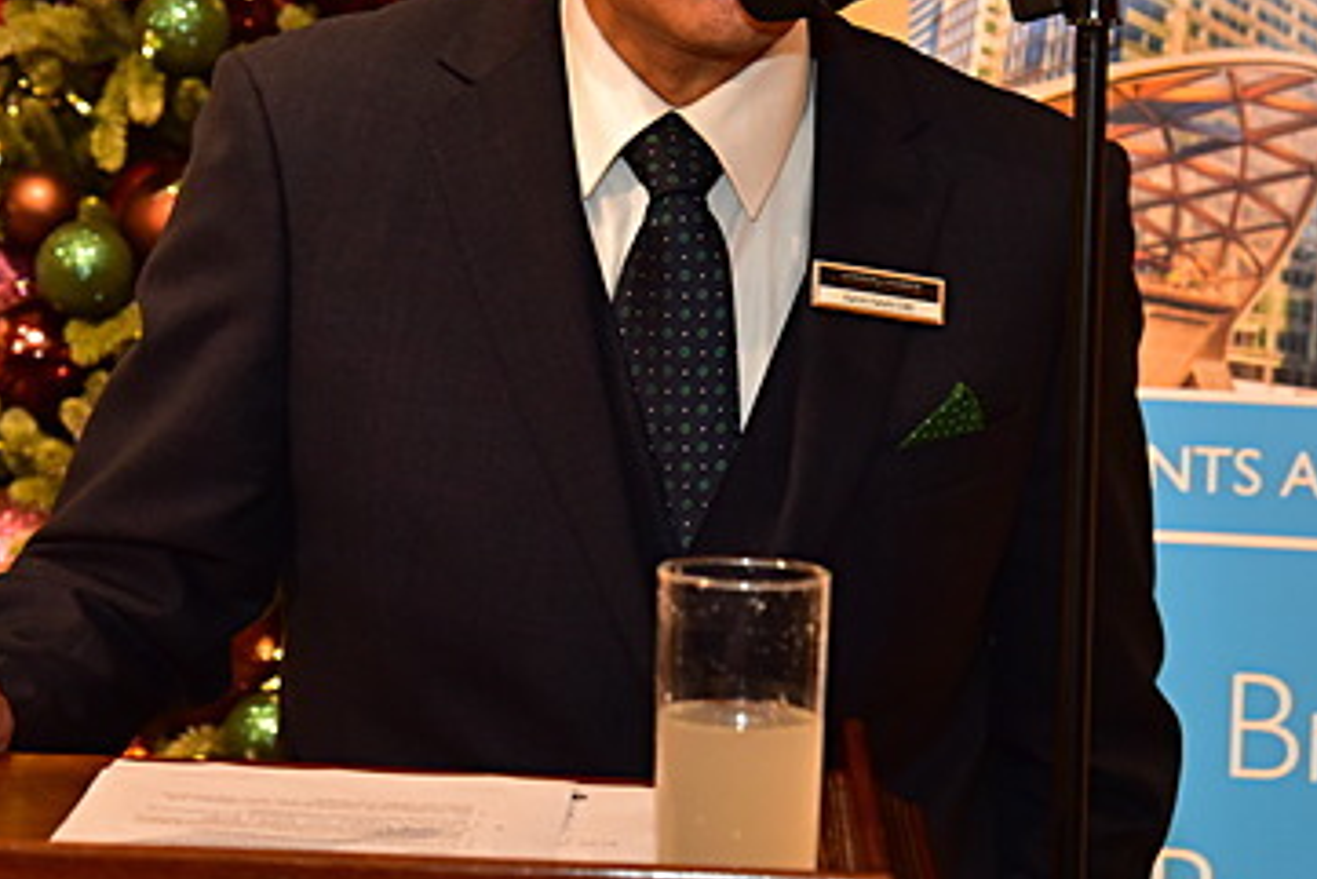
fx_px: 4538
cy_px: 217
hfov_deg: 16.5
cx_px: 507
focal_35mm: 124
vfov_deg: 11.0
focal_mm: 56
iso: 1600
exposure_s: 1/50
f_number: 5
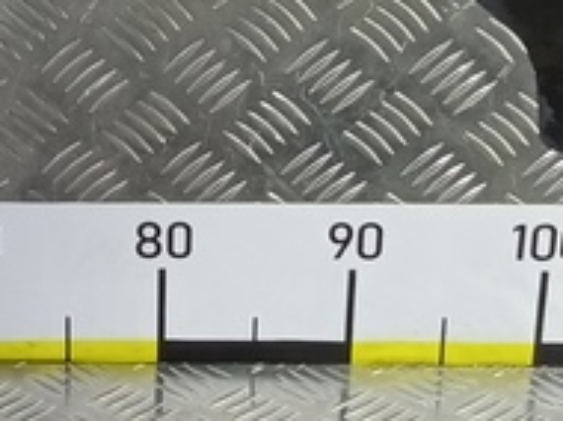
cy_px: 77
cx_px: 39
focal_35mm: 124
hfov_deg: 15.7
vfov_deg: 11.9
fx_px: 2014
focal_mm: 4.11
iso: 228
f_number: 1.6
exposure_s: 1/50
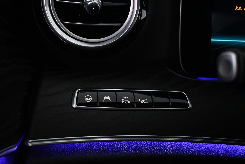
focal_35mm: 39
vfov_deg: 34.2
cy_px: 82
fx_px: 265
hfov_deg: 49.6
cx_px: 122
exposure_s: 1/80
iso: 4000
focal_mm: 26
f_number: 4.5
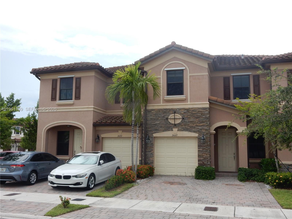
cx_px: 146
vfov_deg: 39.7
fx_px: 304
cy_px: 110
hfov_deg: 51.4
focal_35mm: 36
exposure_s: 1/400
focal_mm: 6.4
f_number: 4
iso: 125
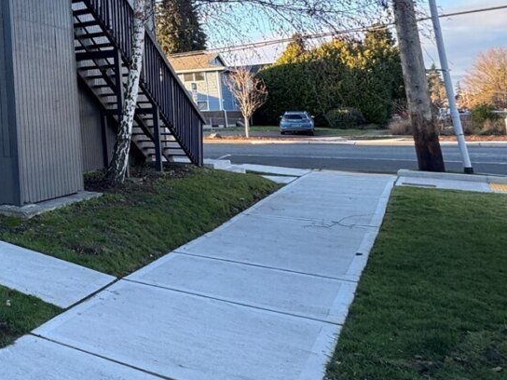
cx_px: -129
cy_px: 57
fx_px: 527
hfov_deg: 36.6
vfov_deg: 37.7
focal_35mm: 36
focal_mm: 2.22
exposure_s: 1/99
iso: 50
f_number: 2.2
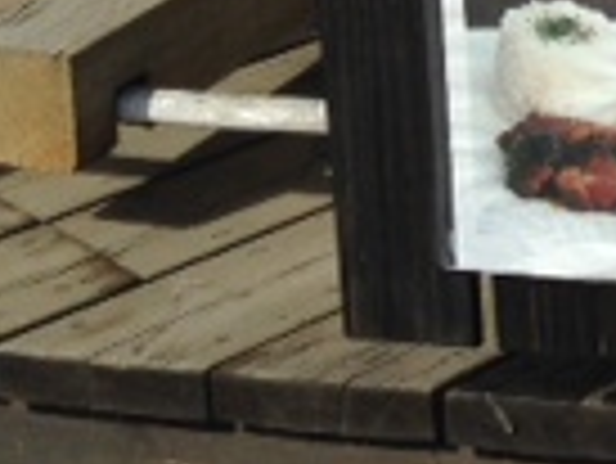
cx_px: 1196
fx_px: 2743
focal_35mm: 154
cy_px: -423
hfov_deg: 11.6
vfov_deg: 9.1
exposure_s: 1/2262
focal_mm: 4.12
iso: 50
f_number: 2.4
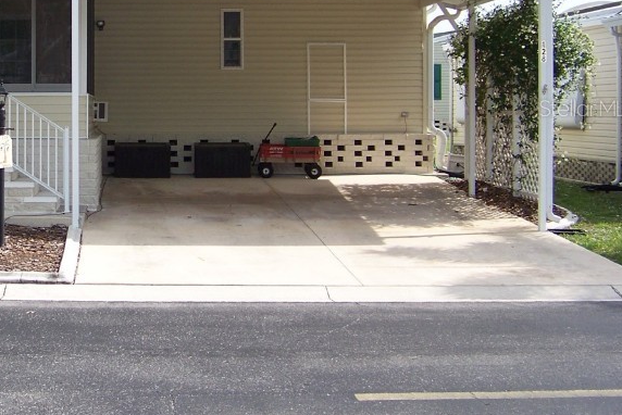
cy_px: 108
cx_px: 85
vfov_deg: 20.2
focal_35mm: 67
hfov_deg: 29.1
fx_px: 1158
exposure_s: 1/640
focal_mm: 5.85
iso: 64
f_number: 2.8
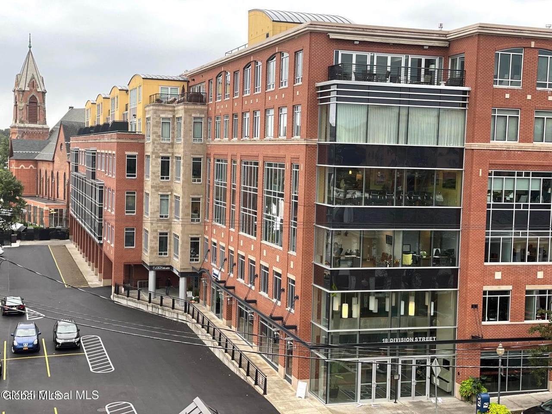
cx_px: 276
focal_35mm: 52
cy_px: 207
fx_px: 829
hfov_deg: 36.8
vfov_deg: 28.0
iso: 32
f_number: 2
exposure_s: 1/122
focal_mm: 6
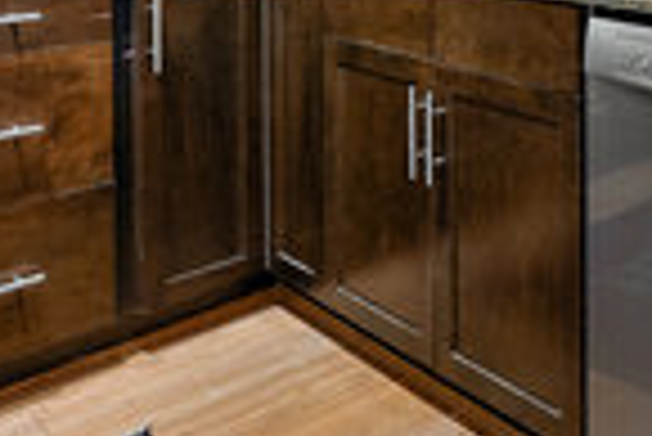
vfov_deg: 23.5
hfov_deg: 34.1
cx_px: 704
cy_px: -130
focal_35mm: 51
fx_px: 925
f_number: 9
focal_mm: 17
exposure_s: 1/2
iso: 640
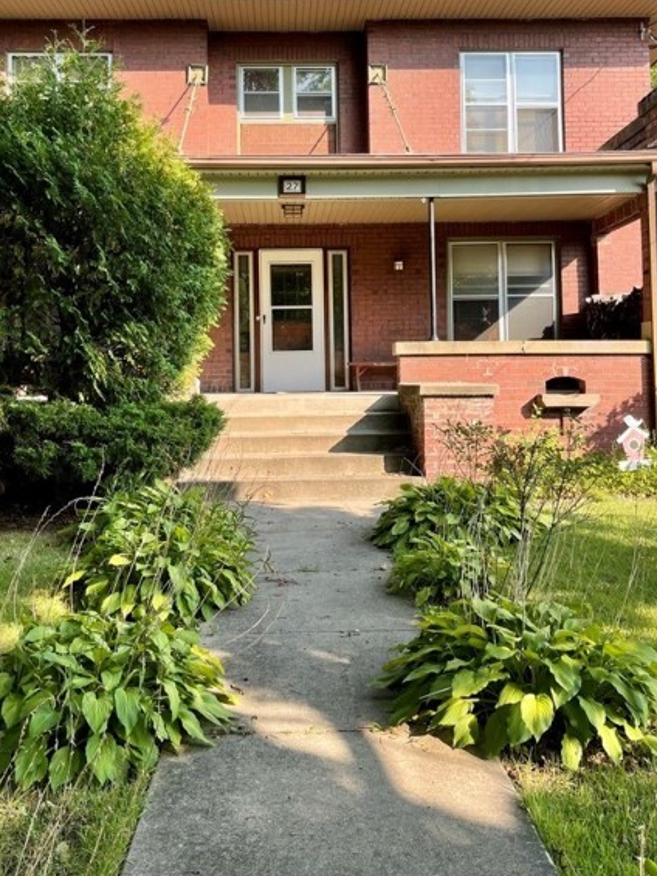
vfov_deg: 53.4
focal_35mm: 34
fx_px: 860
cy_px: 332
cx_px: 315
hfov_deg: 41.8
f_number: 1.6
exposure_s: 1/687
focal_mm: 5.1
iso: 32
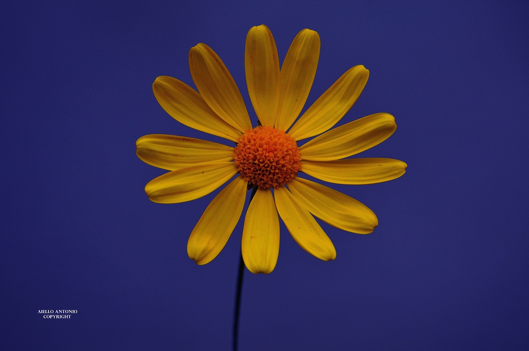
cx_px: 264
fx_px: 6604
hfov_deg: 4.6
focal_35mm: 450
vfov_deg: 3.0
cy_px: 176
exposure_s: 1/100
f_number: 9
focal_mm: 300
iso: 400
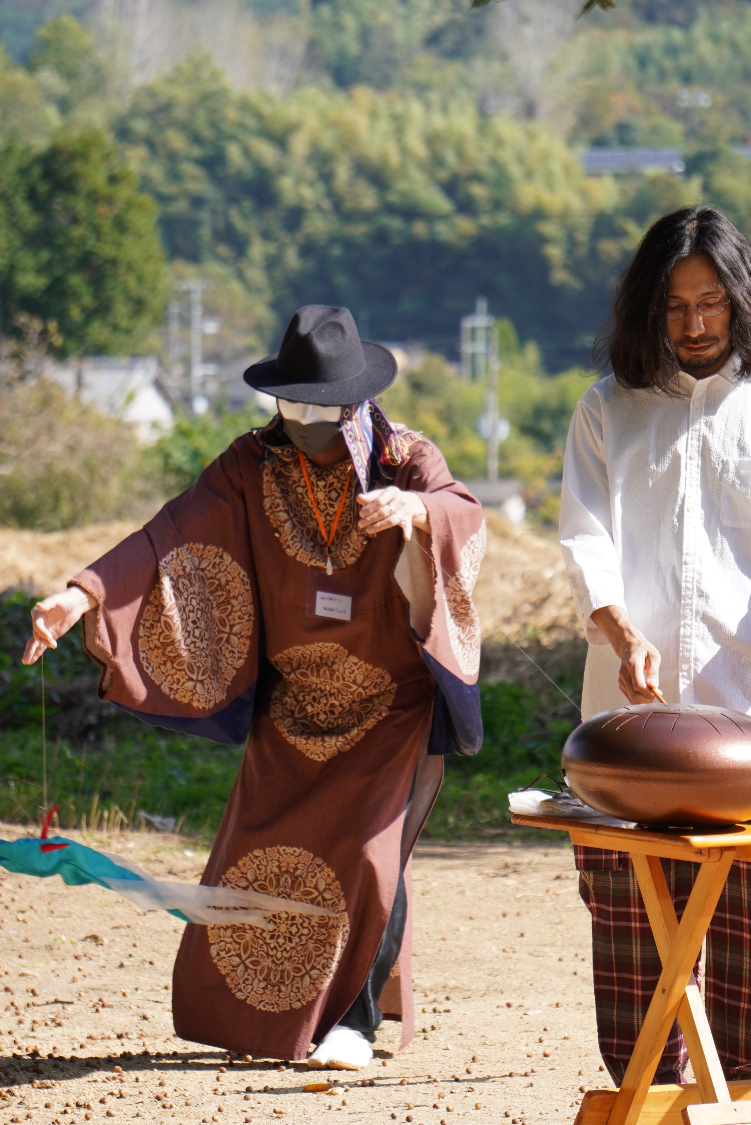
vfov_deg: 8.6
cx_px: 387
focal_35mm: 238
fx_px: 7438
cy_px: 612
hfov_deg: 5.8
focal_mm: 130
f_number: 6.3
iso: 100
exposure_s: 1/200
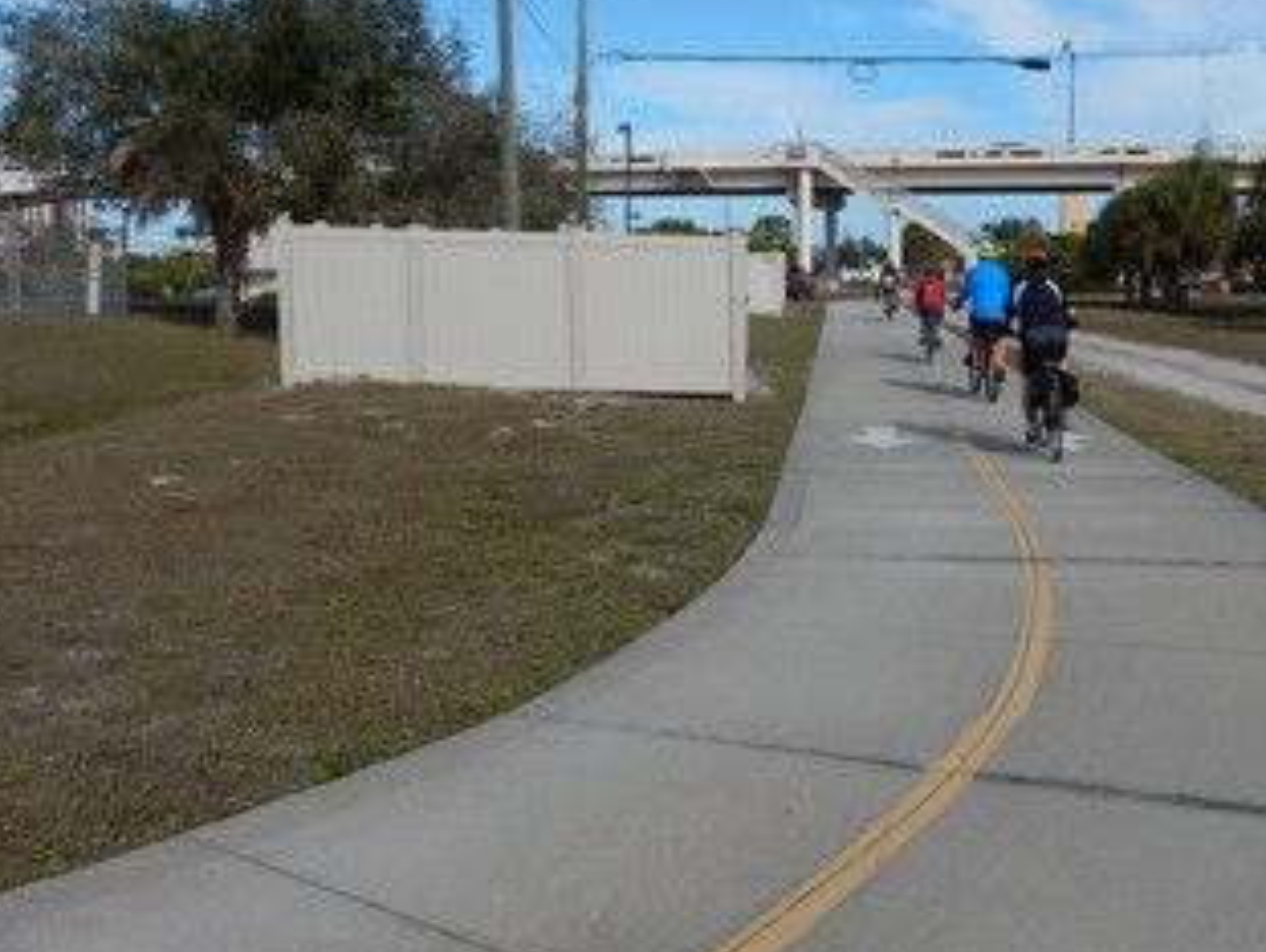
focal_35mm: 37
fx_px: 1355
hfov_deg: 48.9
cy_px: 342
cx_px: 879
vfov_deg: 38.4
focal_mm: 4.3
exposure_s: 1/1250
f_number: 4.1
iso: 125
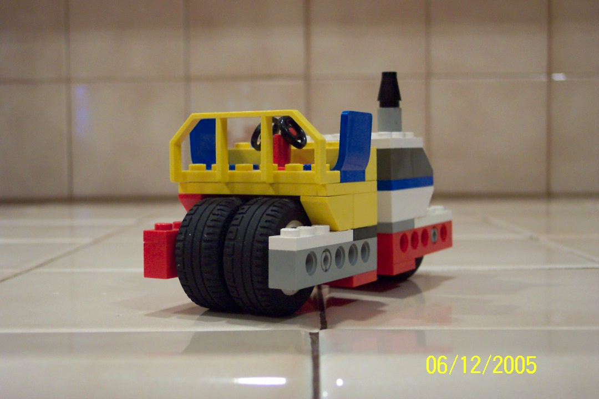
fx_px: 849
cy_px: 200
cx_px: 300
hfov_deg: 38.9
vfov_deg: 26.5
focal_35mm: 51
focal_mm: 10.7
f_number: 3.4
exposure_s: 1/30
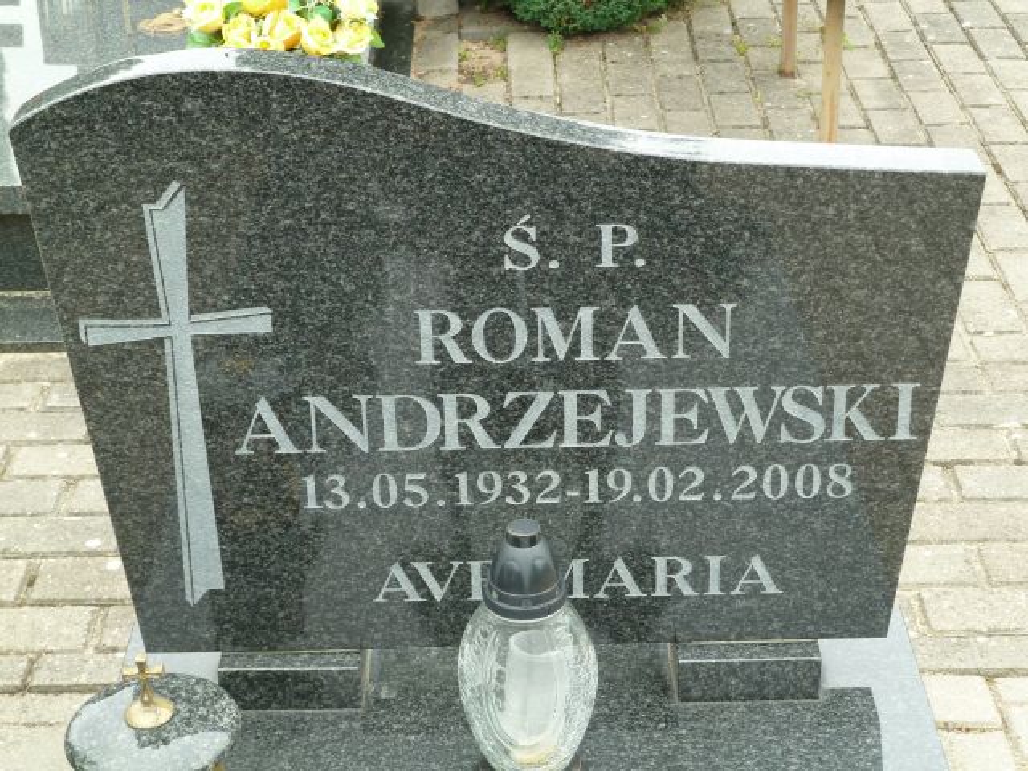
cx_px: 514
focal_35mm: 67
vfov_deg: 21.9
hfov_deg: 29.0
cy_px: 386
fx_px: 1990
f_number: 4.1
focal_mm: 11
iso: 160
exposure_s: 1/125
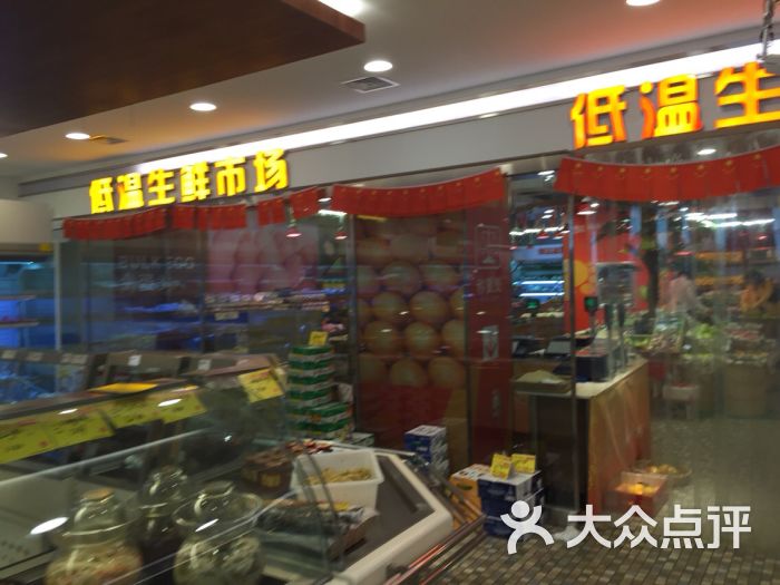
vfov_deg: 48.2
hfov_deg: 61.7
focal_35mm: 29
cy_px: 292
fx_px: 653
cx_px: 390
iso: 40
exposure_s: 1/60
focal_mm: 4.15
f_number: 2.2
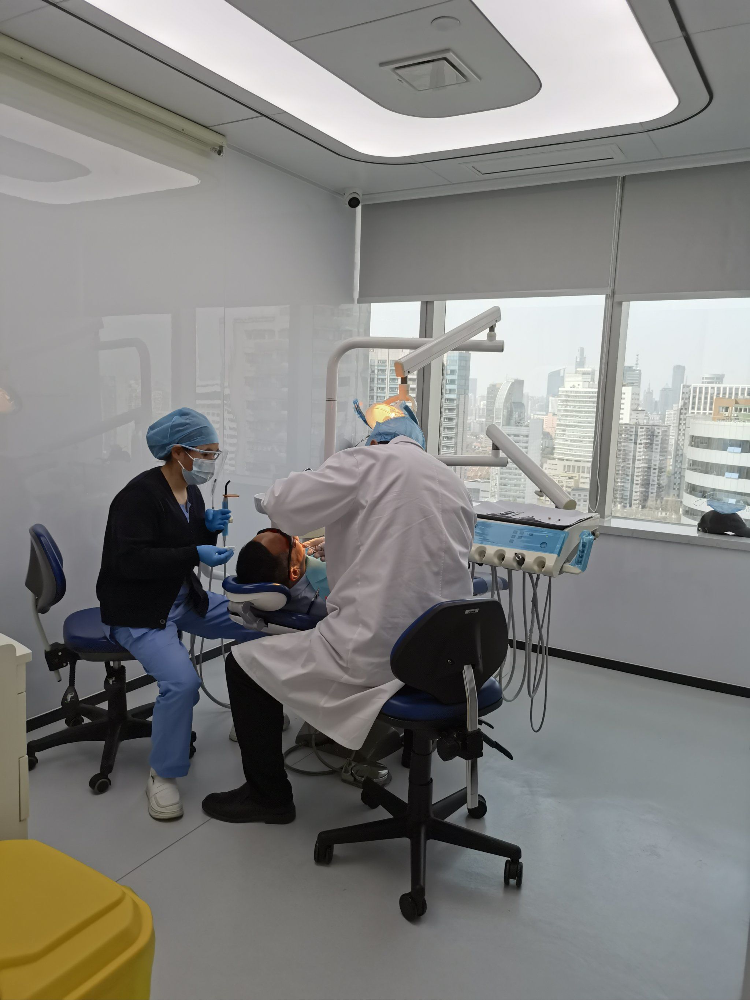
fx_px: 780
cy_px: 500
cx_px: 375
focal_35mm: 27
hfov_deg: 51.4
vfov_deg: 65.3
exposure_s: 1/120
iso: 50
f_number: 1.9
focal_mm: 5.58
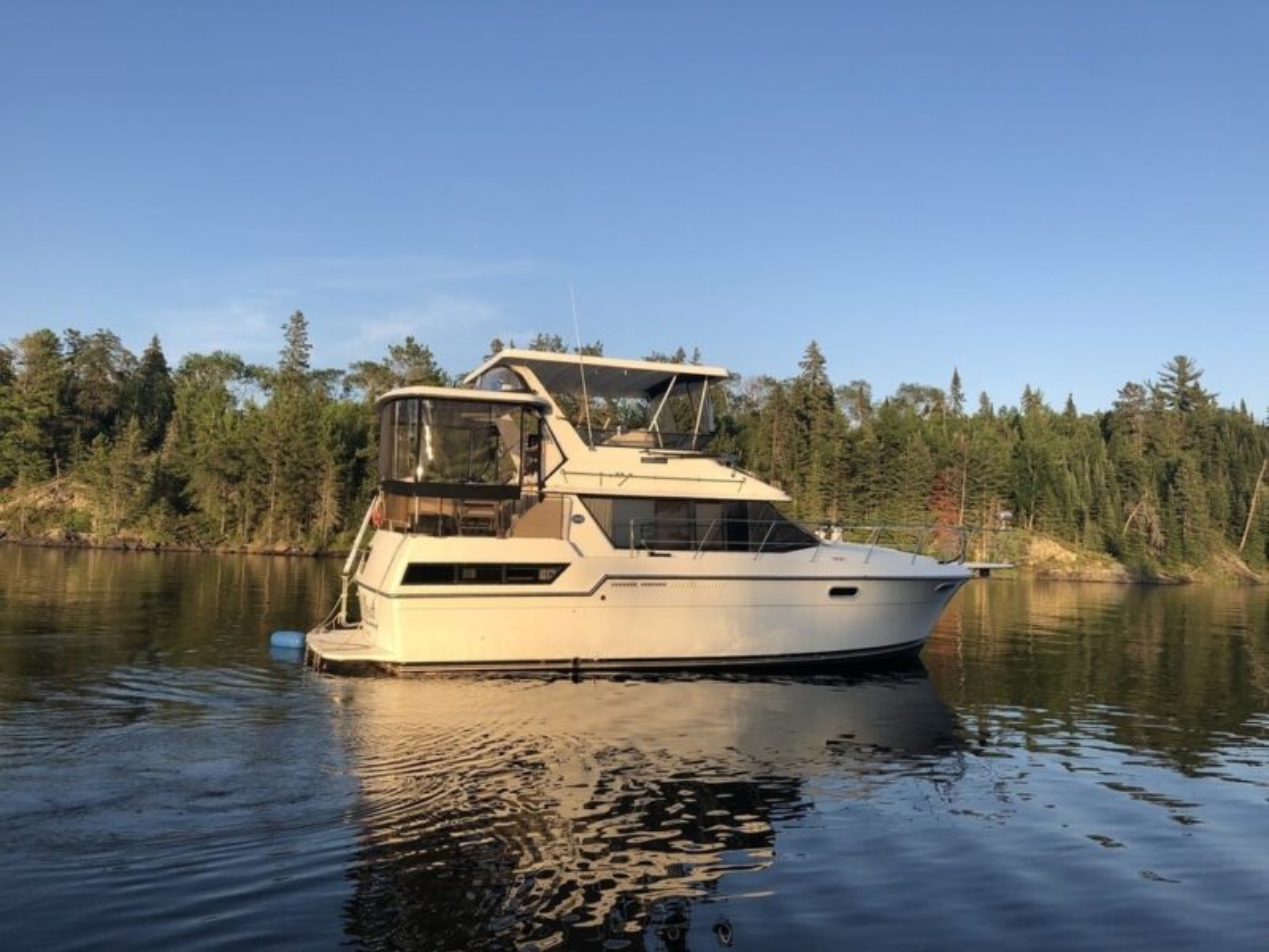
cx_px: 634
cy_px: 476
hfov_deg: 63.4
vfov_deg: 49.7
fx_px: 1026
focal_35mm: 28
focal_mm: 4
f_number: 1.8
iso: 20
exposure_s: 1/889
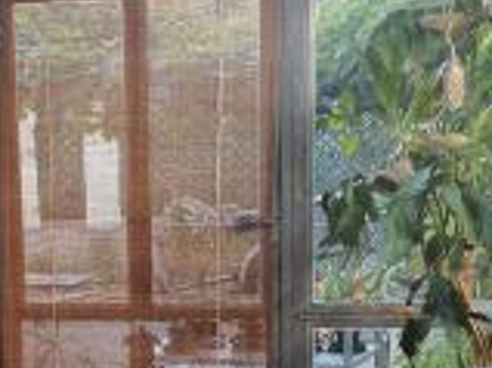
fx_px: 1236
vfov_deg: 16.6
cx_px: 114
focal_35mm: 87
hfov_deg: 22.3
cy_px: 356
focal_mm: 4.75
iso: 320
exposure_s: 1/100
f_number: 1.8
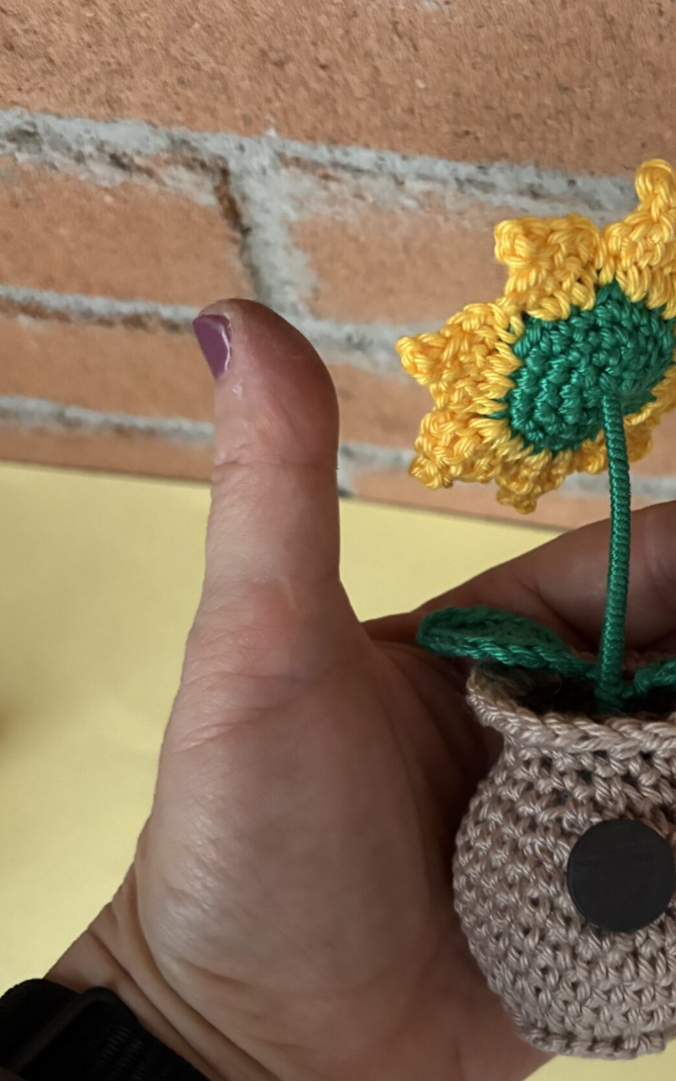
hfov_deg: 29.5
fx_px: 1238
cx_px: 583
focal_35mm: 42
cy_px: 508
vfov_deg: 47.2
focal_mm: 5.96
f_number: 1.6
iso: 640
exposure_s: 1/30
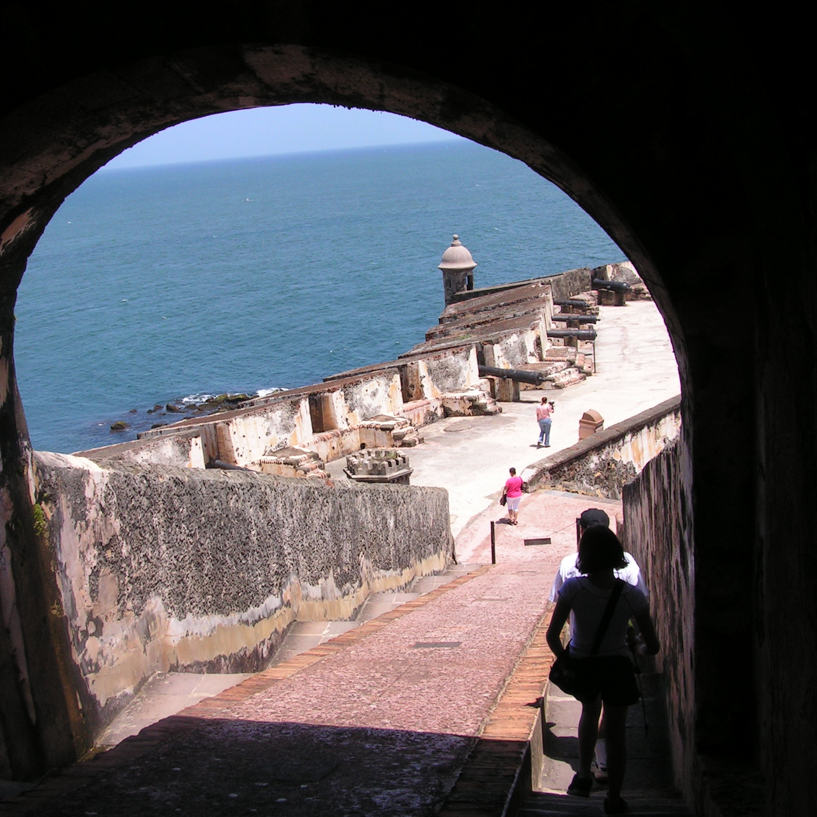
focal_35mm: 45
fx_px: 1202
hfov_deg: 37.5
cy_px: 410
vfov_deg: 37.6
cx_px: 376
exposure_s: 1/320
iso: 50
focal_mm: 6.3
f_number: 5.6
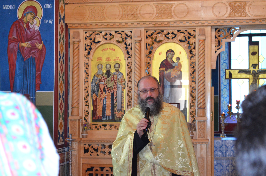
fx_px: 608
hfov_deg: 24.7
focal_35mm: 82
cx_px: 133
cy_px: 88
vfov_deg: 16.5
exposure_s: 1/60
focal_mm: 55
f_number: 5.6
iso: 1800
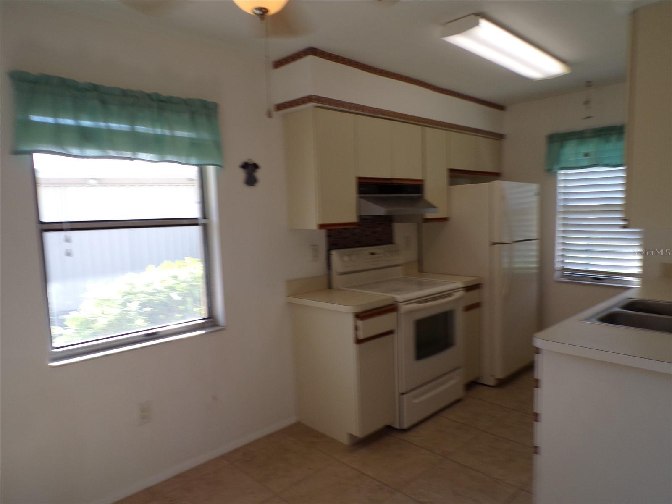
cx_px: 336
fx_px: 466
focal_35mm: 24
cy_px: 252
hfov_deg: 71.6
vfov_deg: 56.8
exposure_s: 1/40
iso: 80
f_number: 4.3
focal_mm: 4.3
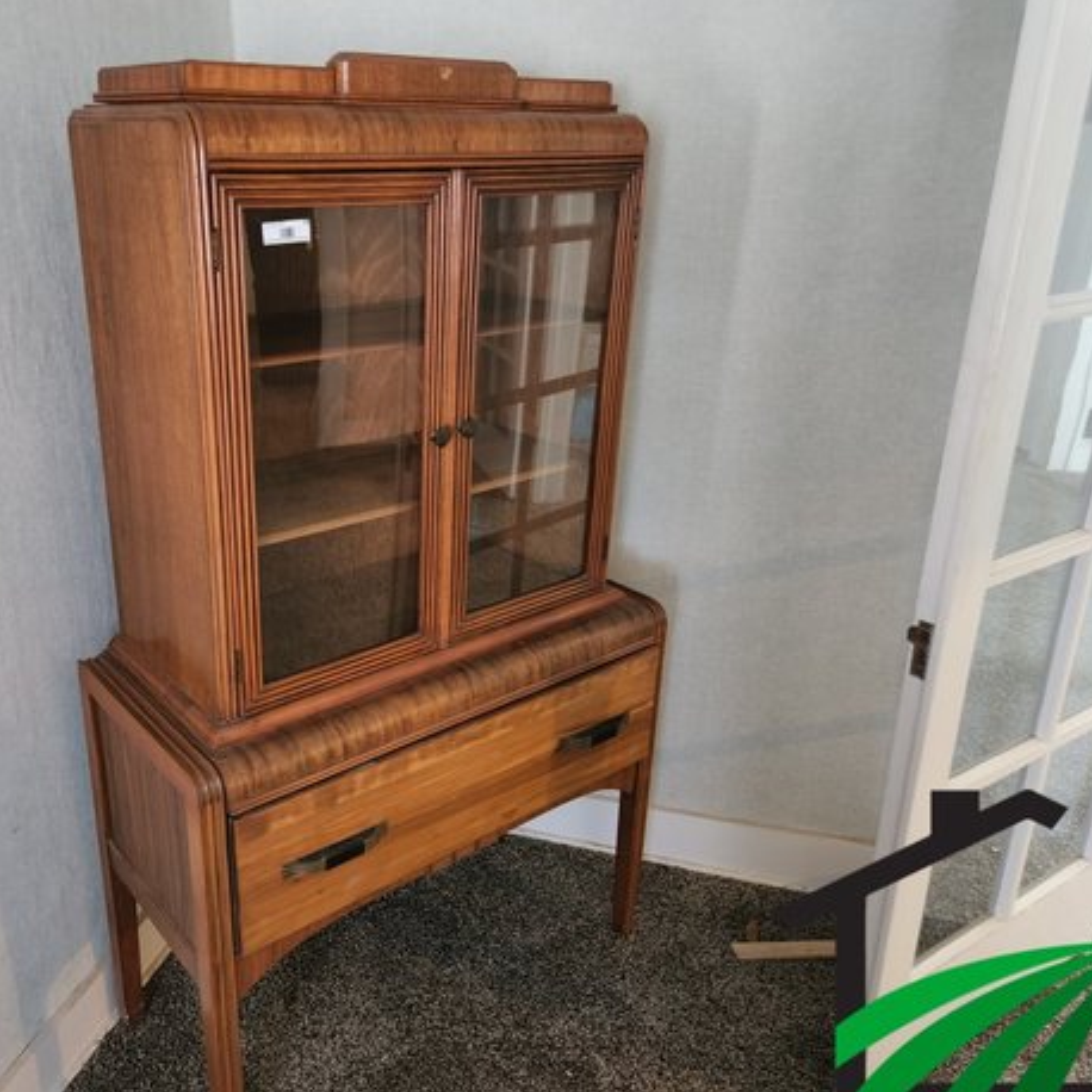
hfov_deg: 56.6
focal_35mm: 28
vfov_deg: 57.3
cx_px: 407
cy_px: 552
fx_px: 999
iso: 640
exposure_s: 1/25
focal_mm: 5.4
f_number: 1.8
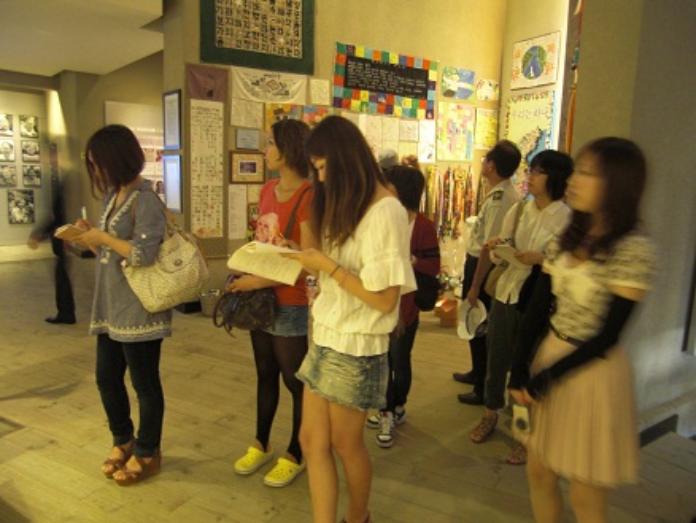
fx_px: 563
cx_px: 348
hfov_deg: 63.4
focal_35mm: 28
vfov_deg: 49.8
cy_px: 262
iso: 200
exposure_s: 1/2
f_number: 2.6
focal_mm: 4.9
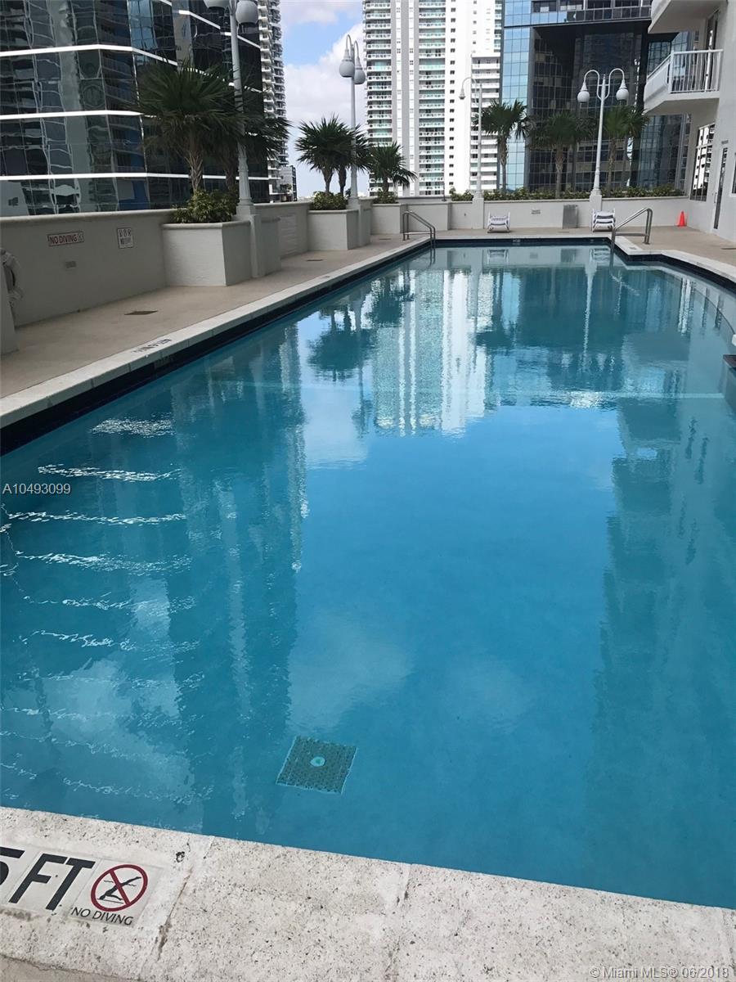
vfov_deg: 63.4
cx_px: 368
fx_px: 794
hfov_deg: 49.7
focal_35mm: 28
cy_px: 491
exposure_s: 1/1597
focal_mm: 3.99
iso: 20
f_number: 1.8
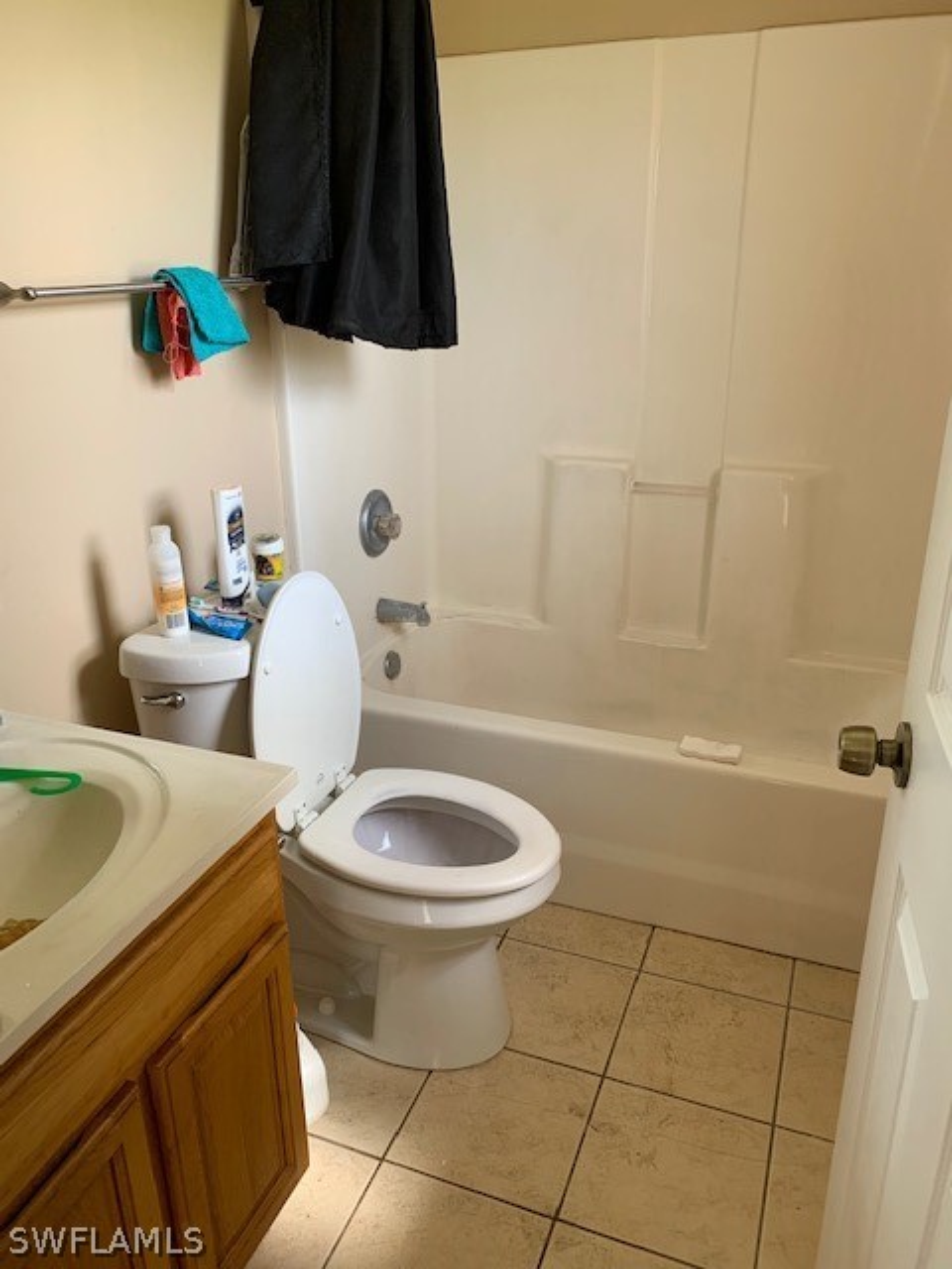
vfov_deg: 67.3
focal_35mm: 26
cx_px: 476
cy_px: 634
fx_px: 953
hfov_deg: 53.1
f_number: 1.8
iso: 80
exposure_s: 1/121
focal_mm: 4.25
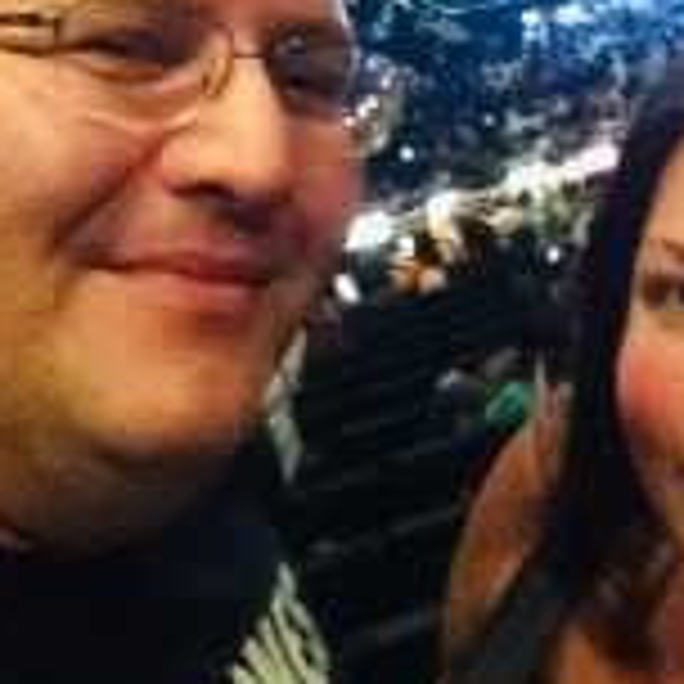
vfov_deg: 23.3
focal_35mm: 72
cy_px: 58
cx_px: 549
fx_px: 1610
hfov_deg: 23.6
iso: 1250
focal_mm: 2.15
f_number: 2.4
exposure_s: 1/15
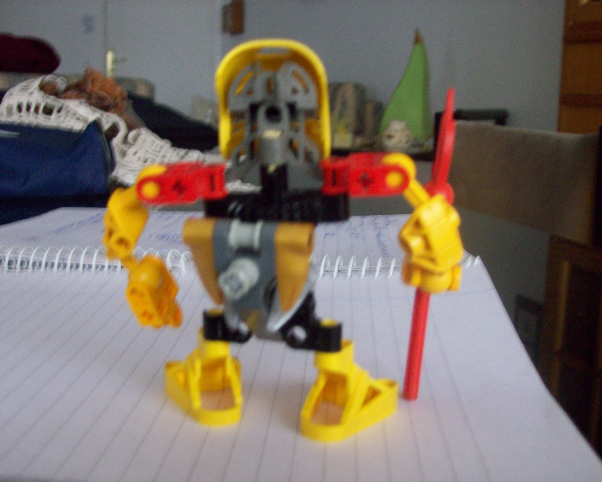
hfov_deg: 39.5
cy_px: 241
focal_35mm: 47
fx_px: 838
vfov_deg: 32.1
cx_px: 284
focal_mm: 7.6
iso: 160
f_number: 3
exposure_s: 1/8
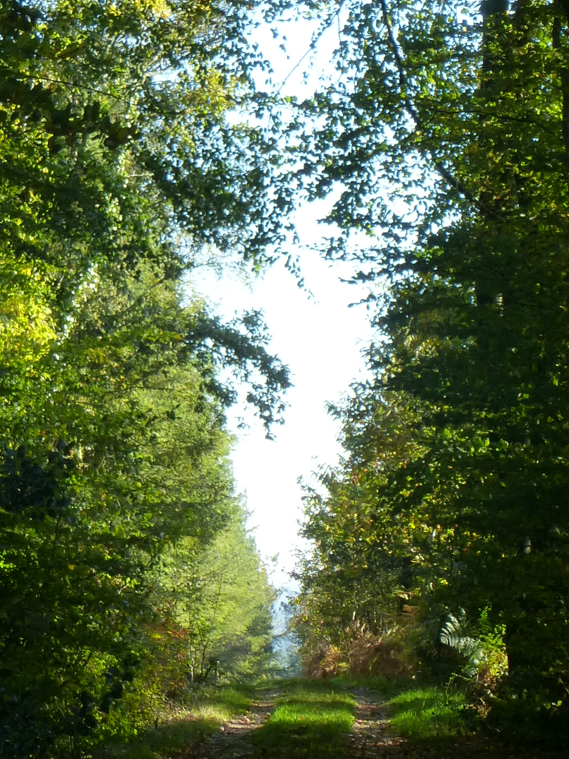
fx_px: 3989
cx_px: 235
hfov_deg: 8.2
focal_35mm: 182
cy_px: 240
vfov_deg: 10.9
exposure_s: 1/125
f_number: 4.7
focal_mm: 12.7
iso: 160
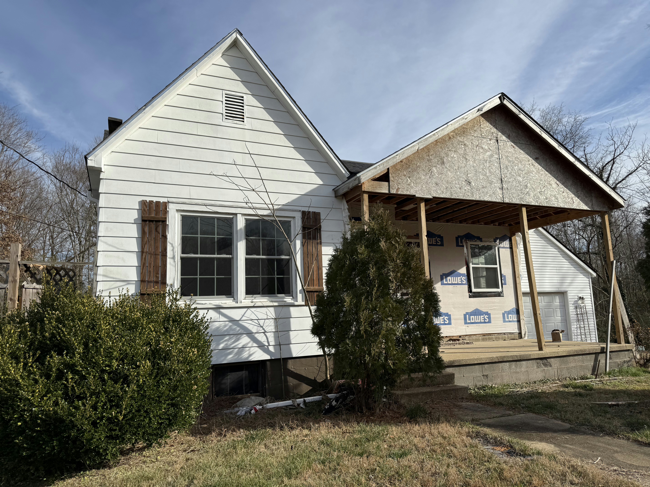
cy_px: 244
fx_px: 451
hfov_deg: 71.6
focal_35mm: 24
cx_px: 325
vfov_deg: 56.8
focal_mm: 6.76
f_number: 1.78
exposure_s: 1/10000
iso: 80
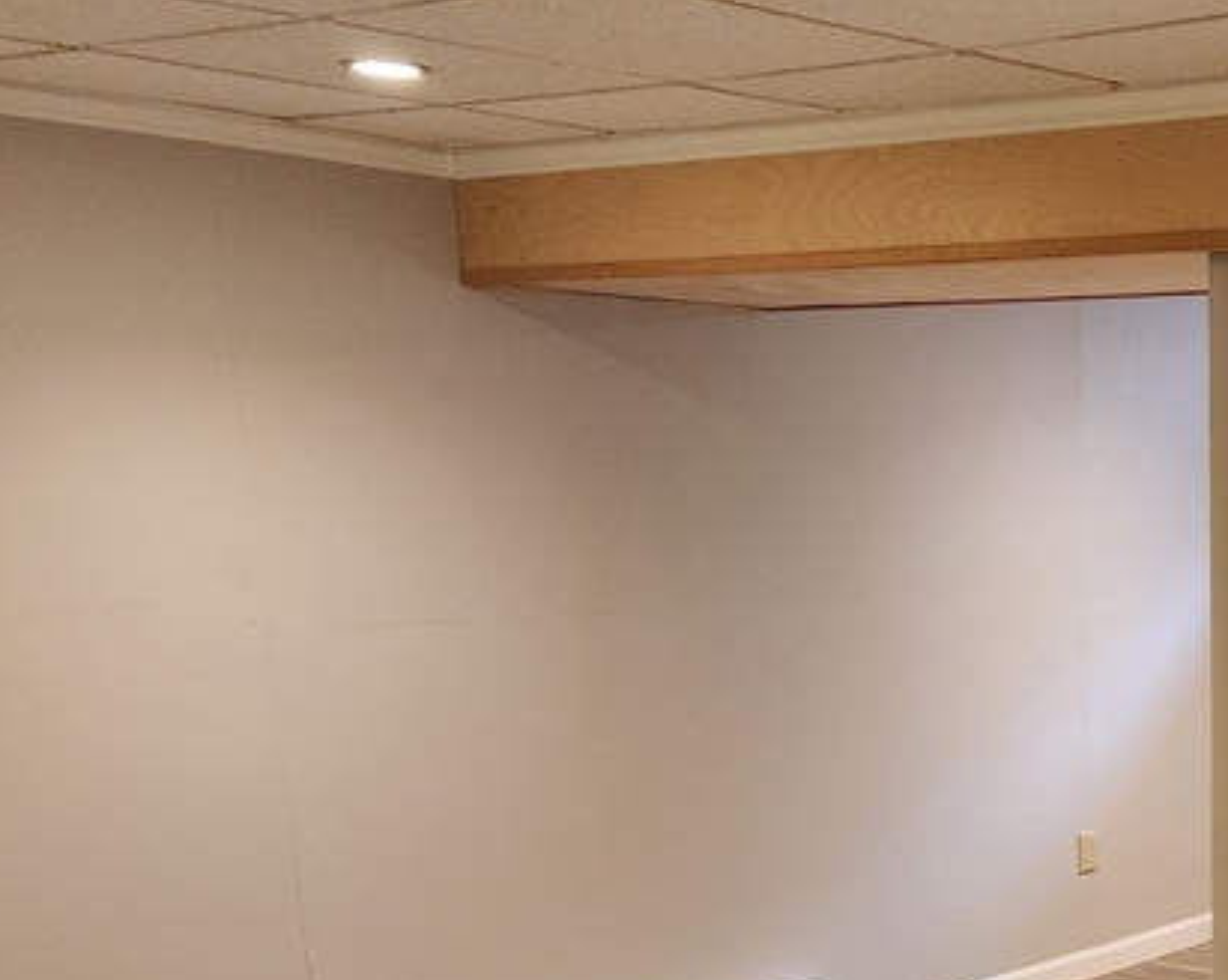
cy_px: 1022
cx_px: 1261
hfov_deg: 30.9
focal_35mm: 56
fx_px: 2033
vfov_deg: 25.5
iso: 800
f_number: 1.8
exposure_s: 1/120
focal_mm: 5.4
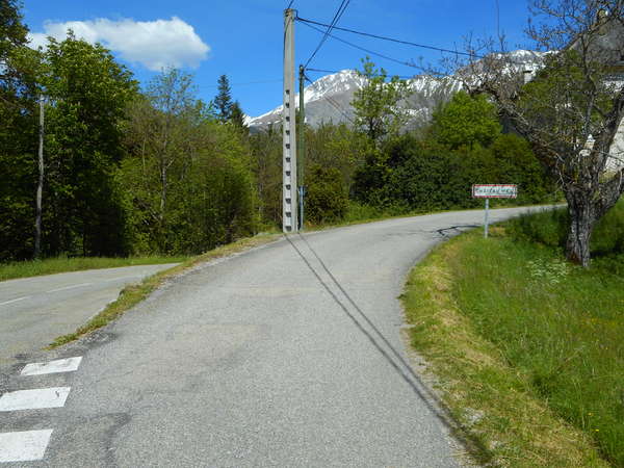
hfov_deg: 54.0
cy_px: 234
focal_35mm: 34
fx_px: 613
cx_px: 312
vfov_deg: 41.8
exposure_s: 1/800
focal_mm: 6
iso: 80
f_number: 4.2
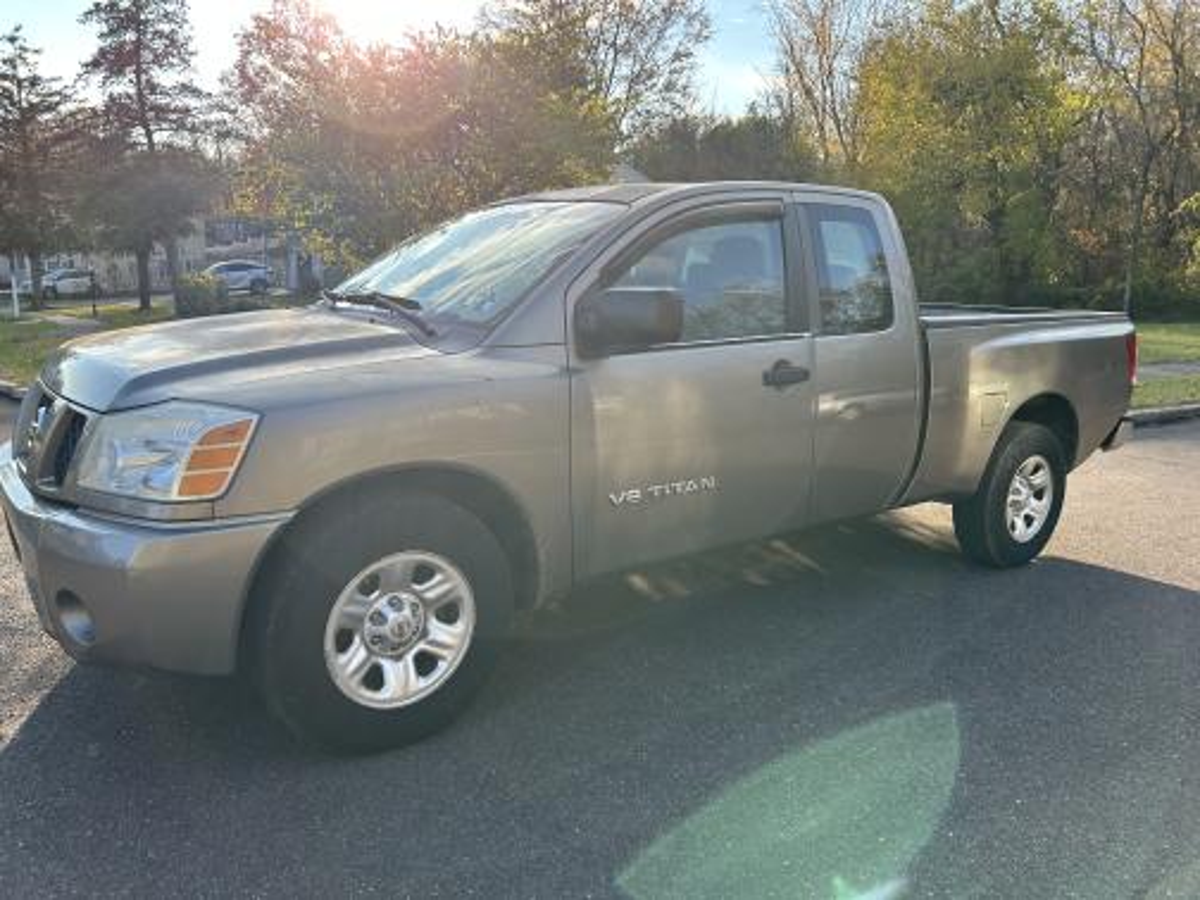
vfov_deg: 53.1
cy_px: 450
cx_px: 600
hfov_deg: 67.3
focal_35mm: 26
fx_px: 901
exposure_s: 1/1089
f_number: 1.5
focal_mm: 5.7
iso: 50
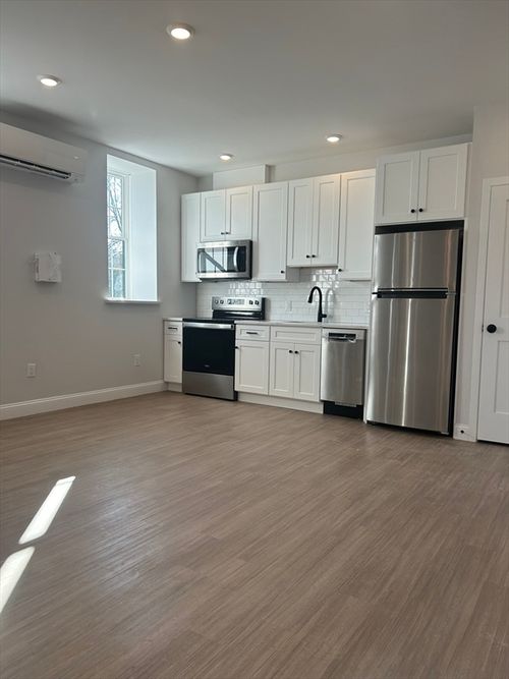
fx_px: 510
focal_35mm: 26
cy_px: 340
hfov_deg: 53.0
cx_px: 254
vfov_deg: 67.3
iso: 50
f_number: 1.5
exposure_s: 1/325
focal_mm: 5.7
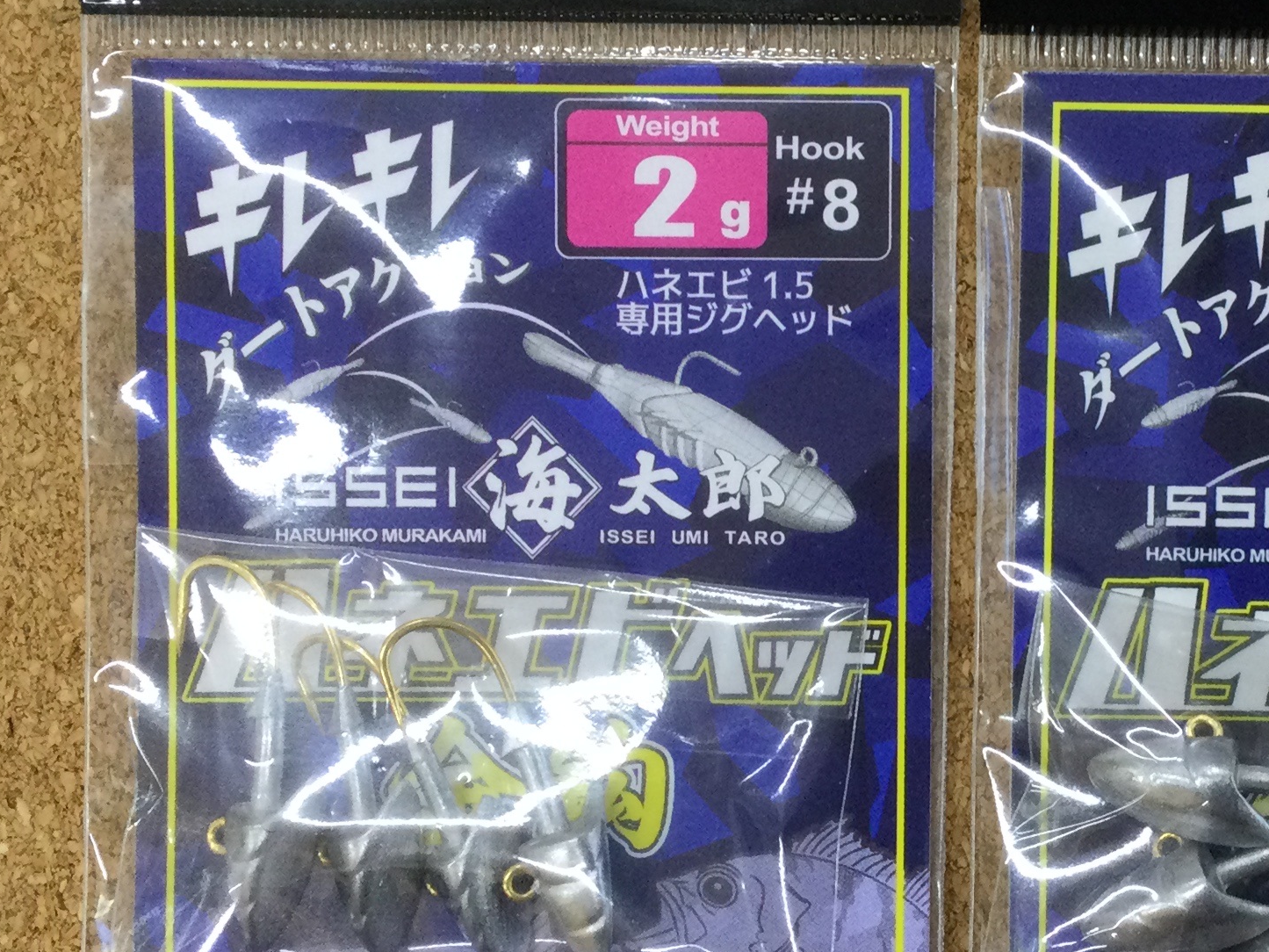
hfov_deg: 27.4
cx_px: 944
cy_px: 409
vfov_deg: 21.0
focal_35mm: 70
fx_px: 2566
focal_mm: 3.3
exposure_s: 1/30
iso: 40
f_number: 2.4
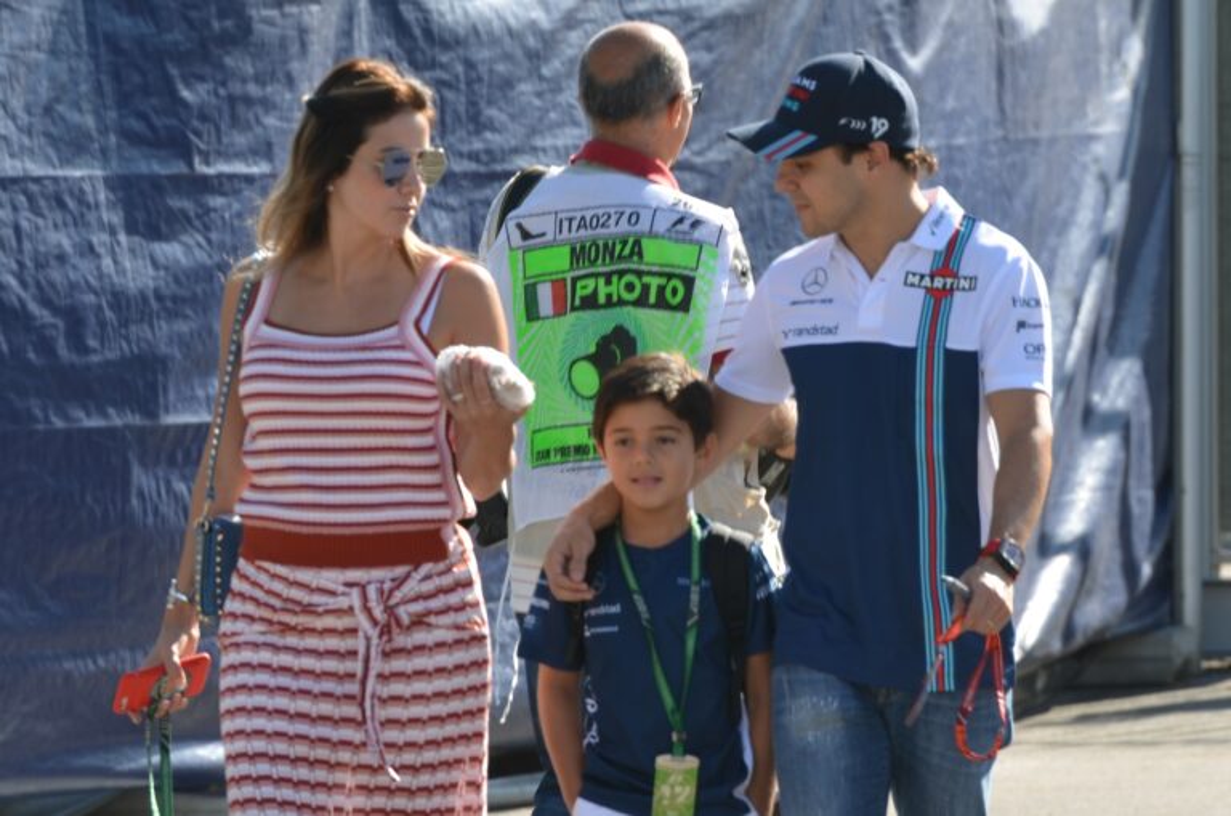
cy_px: 408
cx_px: 616
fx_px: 10239
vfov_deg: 4.6
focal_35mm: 300
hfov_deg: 6.9
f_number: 5.6
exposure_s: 1/180
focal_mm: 200
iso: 100
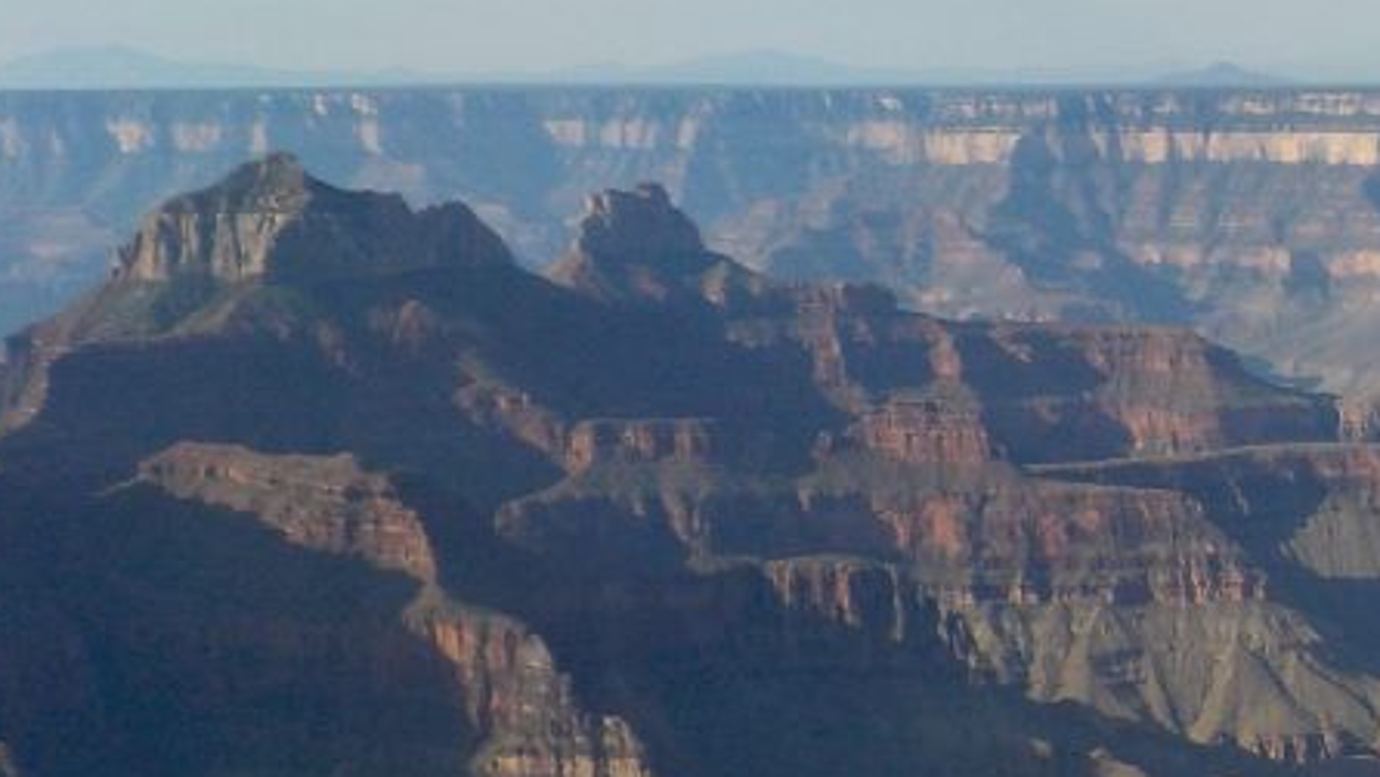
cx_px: 1813
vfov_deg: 13.7
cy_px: 319
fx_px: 3220
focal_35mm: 88
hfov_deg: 21.7
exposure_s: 1/1250
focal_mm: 4.1
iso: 125
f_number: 3.3
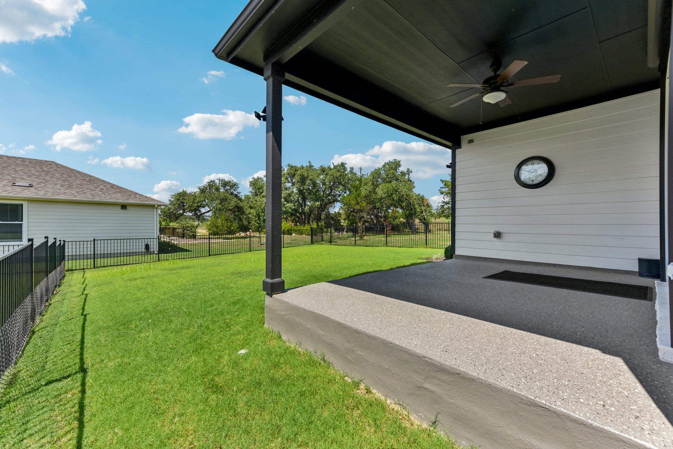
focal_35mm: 14
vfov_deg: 81.2
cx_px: 336
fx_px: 262
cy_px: 224
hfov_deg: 104.2
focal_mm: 14
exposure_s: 1/320
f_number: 8
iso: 100
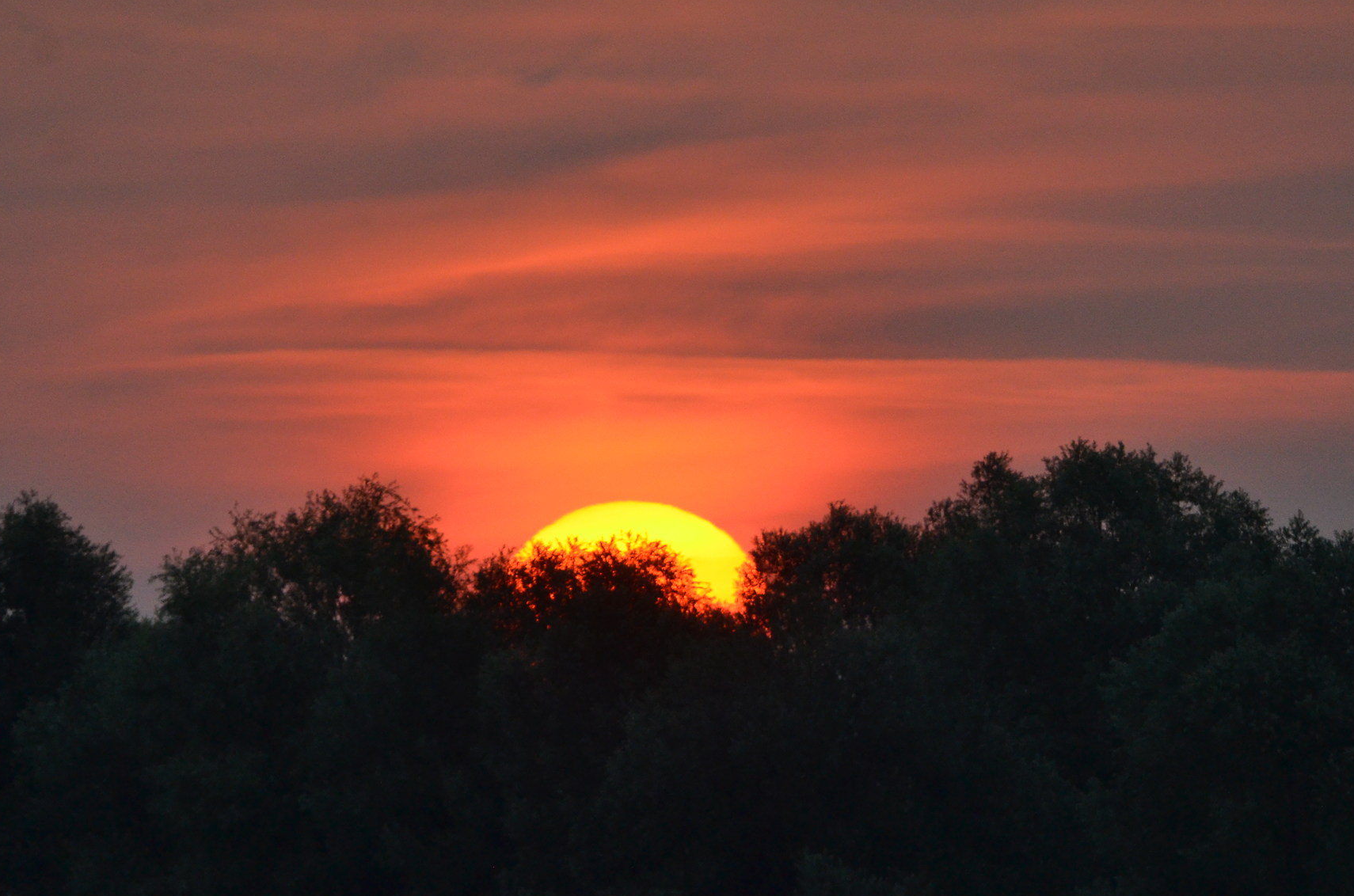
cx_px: 673
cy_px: 535
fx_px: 30022
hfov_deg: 2.6
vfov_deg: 1.7
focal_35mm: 800
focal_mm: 380
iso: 1600
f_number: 6.3
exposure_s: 1/1250
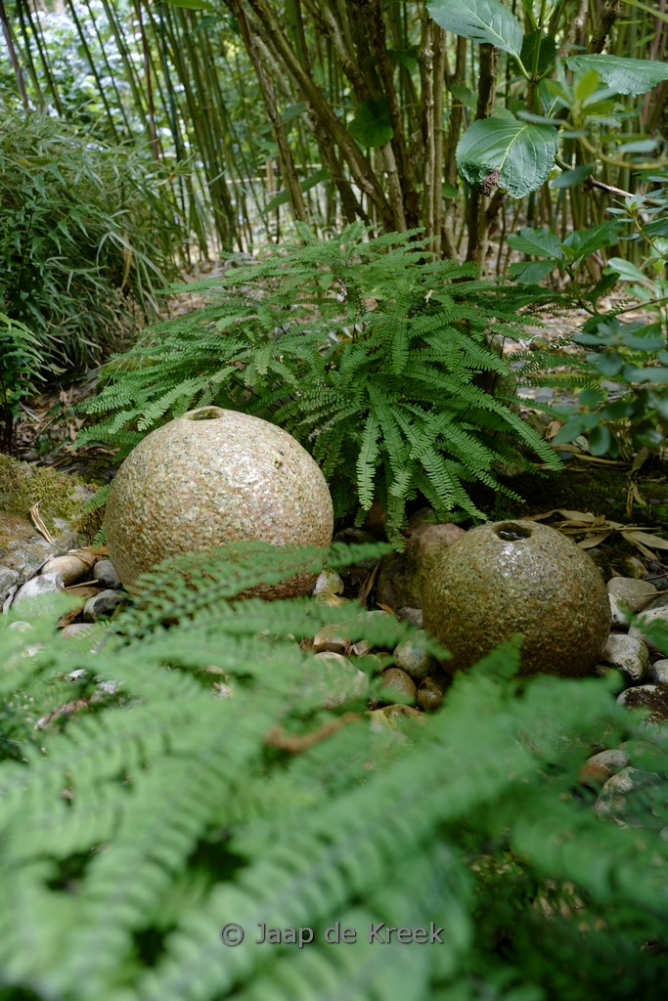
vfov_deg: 65.5
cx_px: 334
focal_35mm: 28
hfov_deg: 46.4
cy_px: 500
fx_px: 779
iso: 400
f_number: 5.6
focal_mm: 28
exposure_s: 1/25
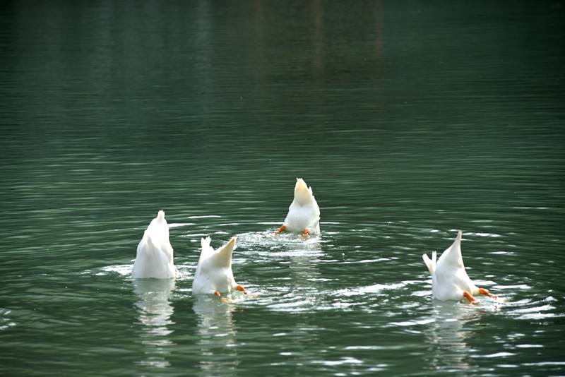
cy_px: 188
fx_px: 3140
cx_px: 282
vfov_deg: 6.9
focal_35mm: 200
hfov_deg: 10.3
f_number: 7.1
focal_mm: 200
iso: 100
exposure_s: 1/250
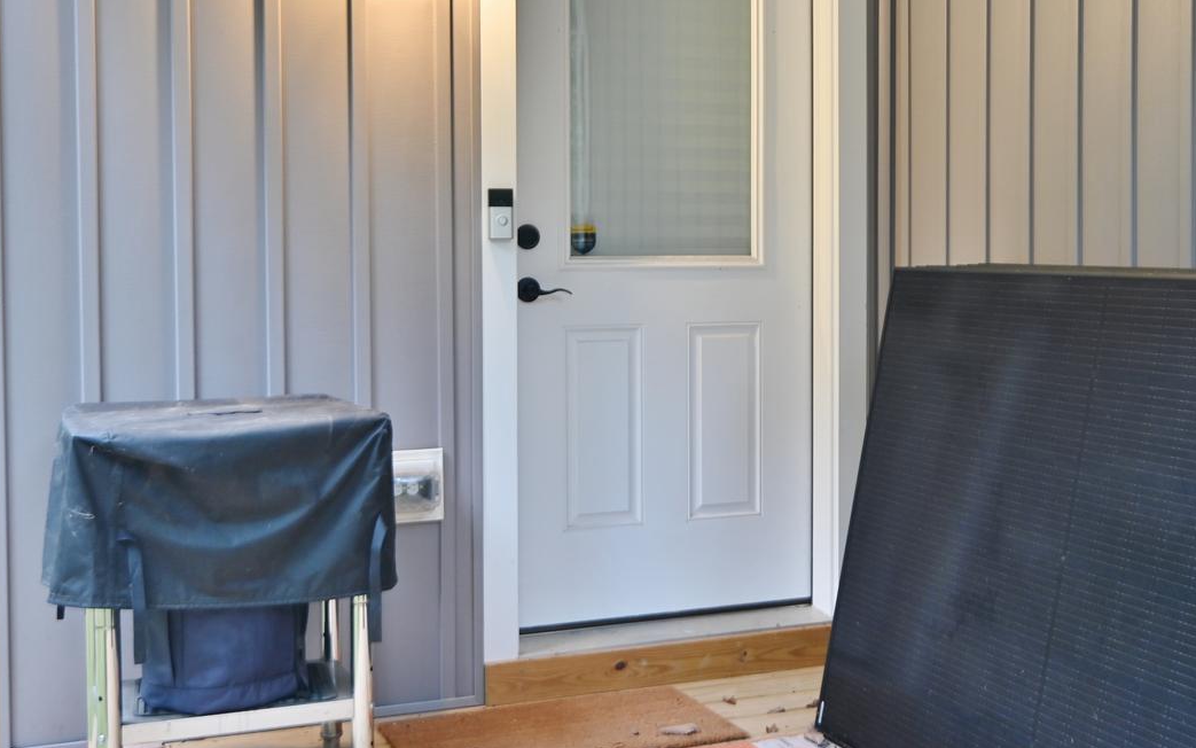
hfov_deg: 38.4
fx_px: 1695
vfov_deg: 24.8
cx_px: 813
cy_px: 302
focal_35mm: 52
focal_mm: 26
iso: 250
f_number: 2.8
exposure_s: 1/30
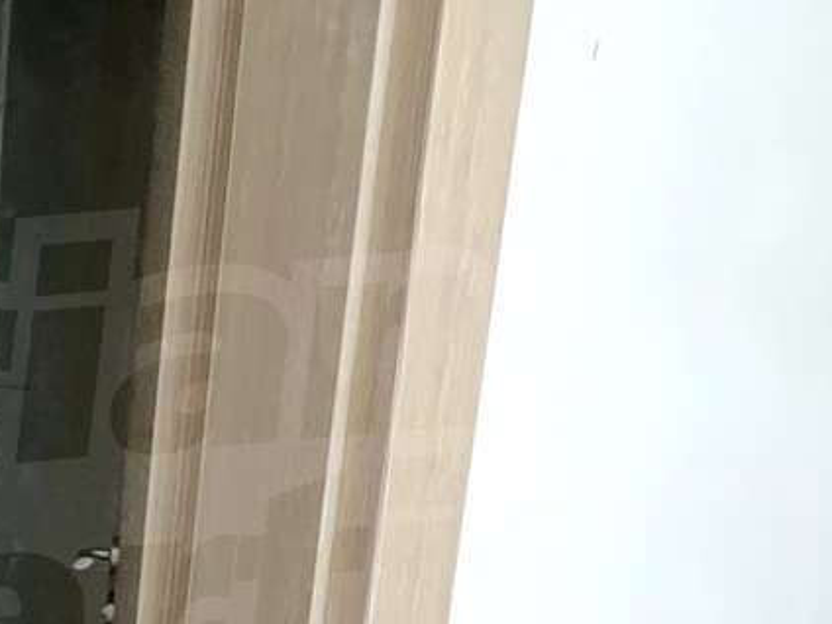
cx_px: -159
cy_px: 537
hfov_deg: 33.7
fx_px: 1106
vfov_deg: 30.4
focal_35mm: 46
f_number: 1.8
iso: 640
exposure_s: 1/60
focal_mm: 1.57
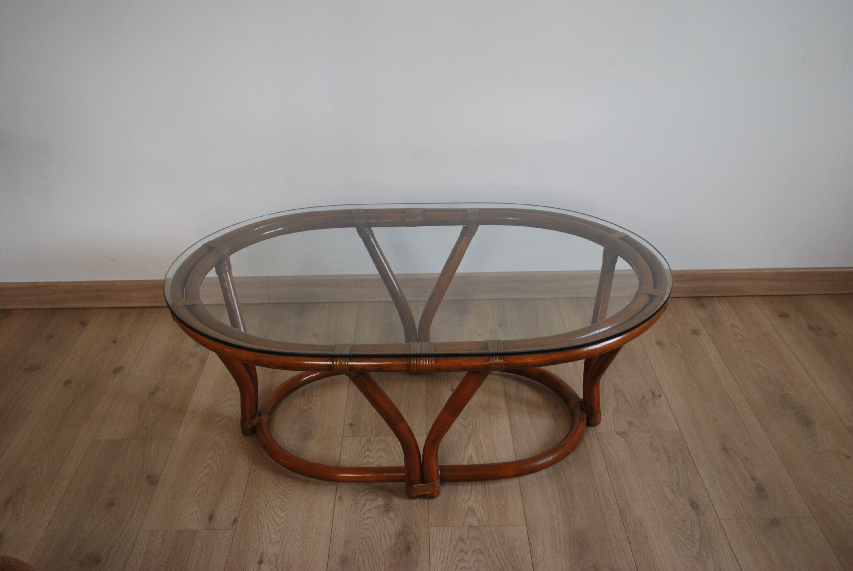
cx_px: 426
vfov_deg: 34.3
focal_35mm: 39
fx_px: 925
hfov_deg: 49.5
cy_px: 286
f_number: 4.2
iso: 220
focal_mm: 26
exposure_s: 1/30
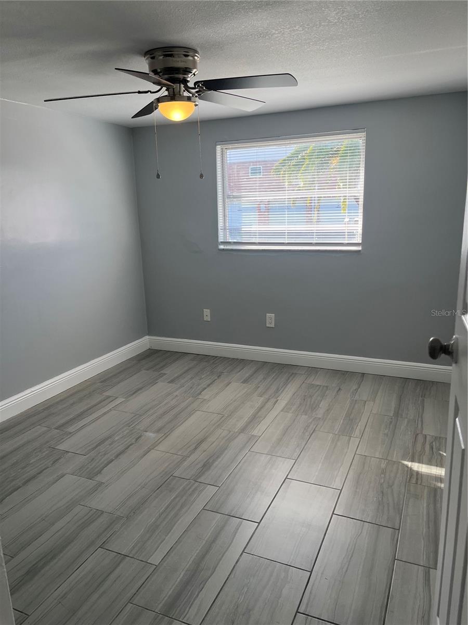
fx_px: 469
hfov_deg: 53.1
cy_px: 312
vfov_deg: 67.3
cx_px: 234
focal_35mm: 26
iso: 50
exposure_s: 1/248
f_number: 1.6
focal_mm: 5.1
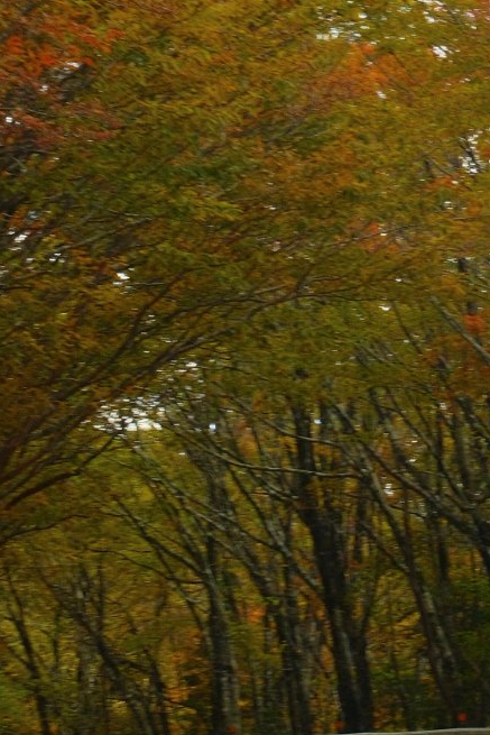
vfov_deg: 8.9
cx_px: 360
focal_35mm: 229
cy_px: 52
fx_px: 4673
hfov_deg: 6.0
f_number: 7.1
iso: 500
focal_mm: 33
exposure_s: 1/170
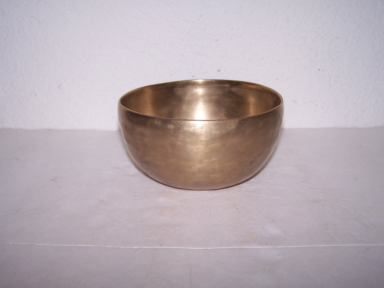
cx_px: 192
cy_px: 144
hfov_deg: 49.0
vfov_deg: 37.7
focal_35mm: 38
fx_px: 422
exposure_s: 1/60
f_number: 2.8
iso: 80
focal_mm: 6.3
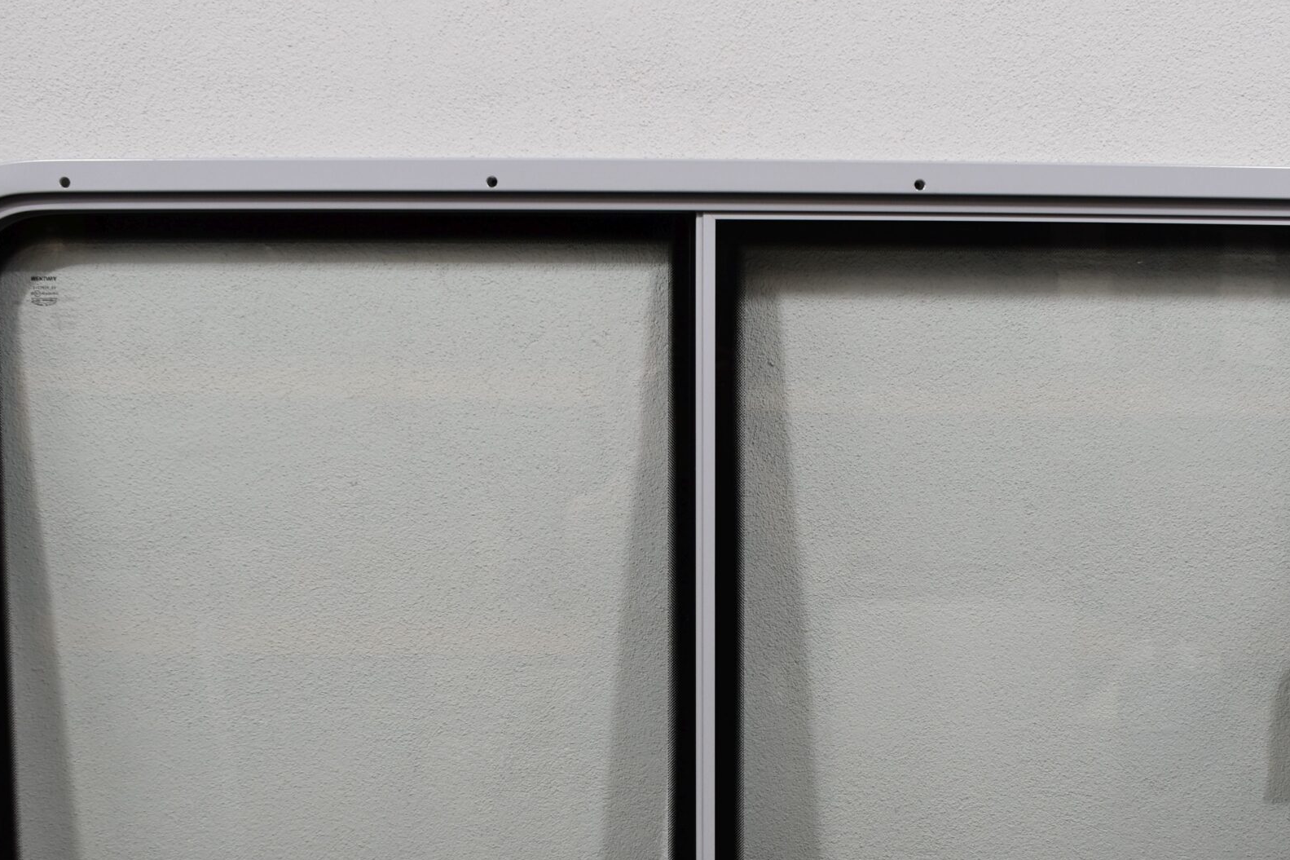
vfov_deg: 24.0
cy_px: 659
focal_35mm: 56
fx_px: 1999
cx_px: 734
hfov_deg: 35.7
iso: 400
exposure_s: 1/125
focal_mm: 23
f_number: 5.6
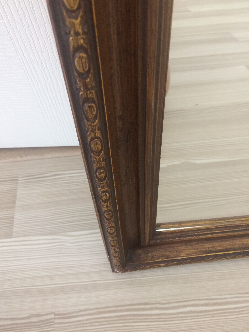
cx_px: 124
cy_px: 166
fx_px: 278
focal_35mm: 29
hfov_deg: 48.2
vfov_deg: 61.7
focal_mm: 4.15
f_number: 2.2
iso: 160
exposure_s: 1/33
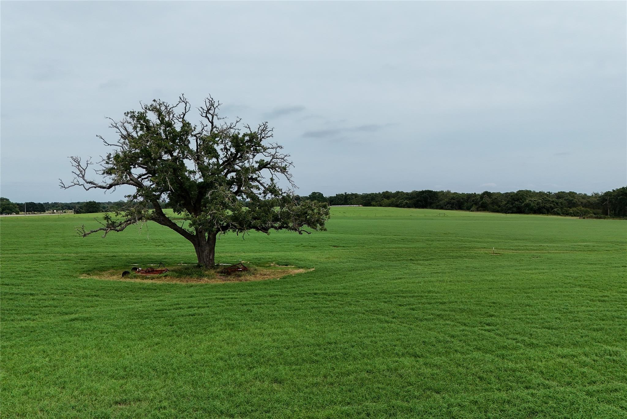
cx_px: 314
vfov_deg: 67.4
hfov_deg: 90.0
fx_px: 314
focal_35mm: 18
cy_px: 210
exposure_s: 3.2
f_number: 7.1
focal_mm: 18
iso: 160
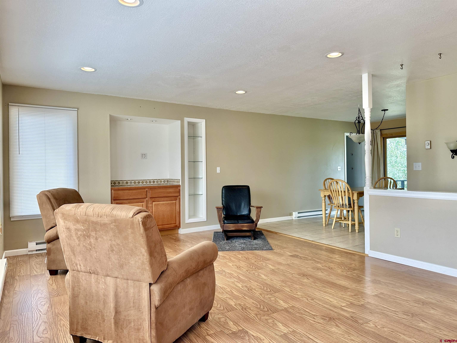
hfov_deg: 71.6
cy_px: 172
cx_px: 228
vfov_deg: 56.8
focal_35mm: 24
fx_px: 317
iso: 64
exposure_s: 1/140
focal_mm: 6.86
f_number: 1.78
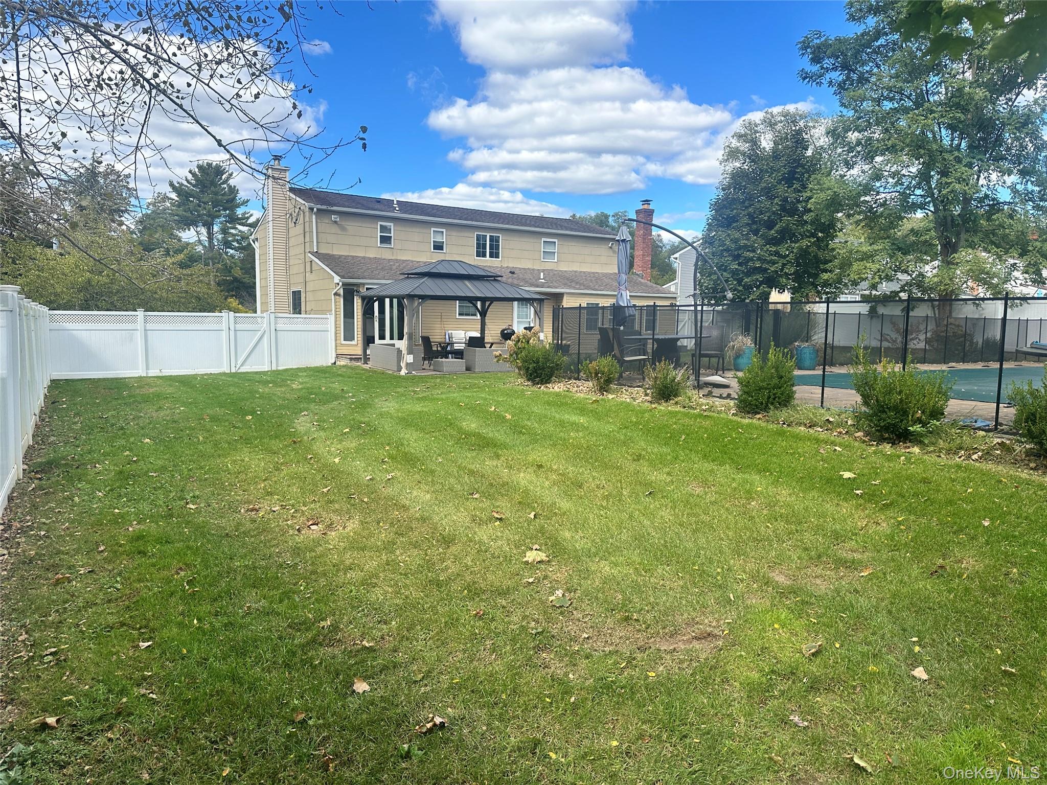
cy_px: 392
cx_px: 524
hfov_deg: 71.6
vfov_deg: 56.8
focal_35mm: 24
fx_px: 726
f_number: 1.78
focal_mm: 6.86
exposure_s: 1/2110
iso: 80
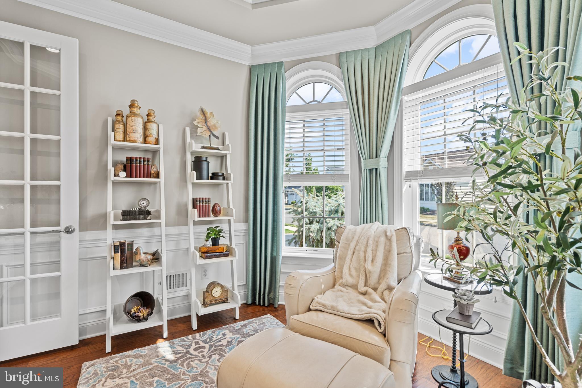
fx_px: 259
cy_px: 194
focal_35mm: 16
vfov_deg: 73.7
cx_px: 291
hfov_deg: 96.7
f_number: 8
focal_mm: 16
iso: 400
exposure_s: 1/10
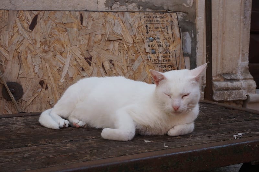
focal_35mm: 44
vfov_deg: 30.8
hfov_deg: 45.0
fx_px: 313
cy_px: 86
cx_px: 130
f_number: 8
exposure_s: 1/125
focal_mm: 29
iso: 100
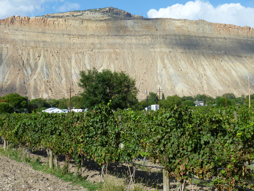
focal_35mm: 66
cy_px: 96
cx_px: 127
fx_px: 484
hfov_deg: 29.4
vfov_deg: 22.3
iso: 80
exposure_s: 1/320
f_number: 4.8
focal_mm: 11.8
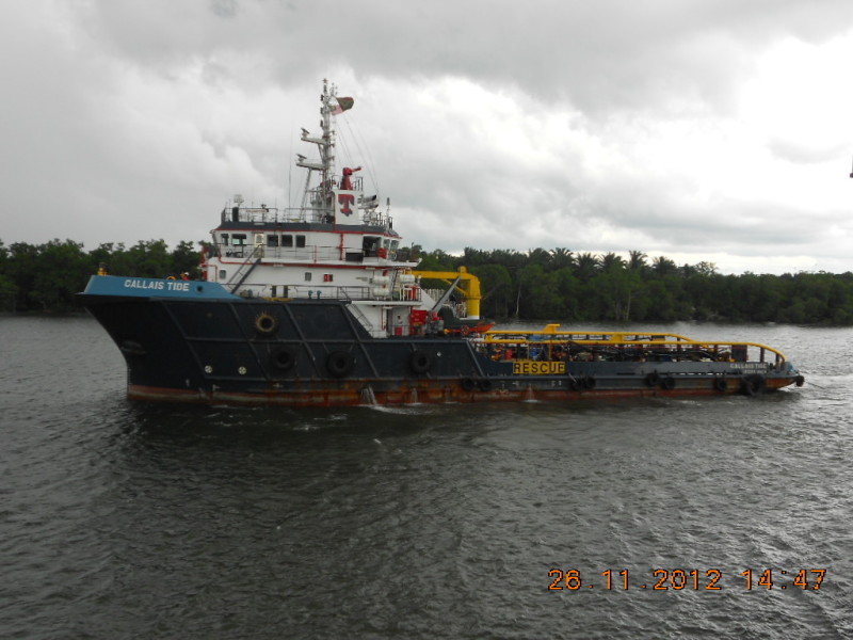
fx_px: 789
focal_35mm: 32
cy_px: 320
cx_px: 426
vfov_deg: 44.2
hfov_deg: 56.8
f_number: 3.6
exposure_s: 1/250
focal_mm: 5.8
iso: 80
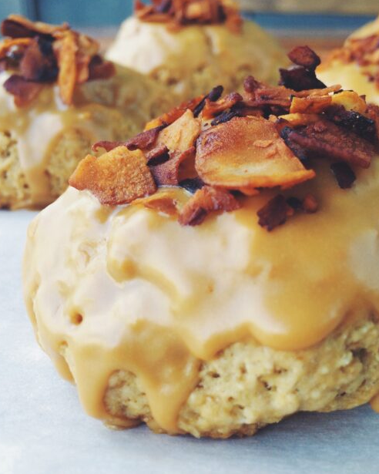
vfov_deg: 45.8
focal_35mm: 40
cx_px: 239
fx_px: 561
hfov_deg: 37.1
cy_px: 233
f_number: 2.2
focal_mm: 4.12
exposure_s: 1/60
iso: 50
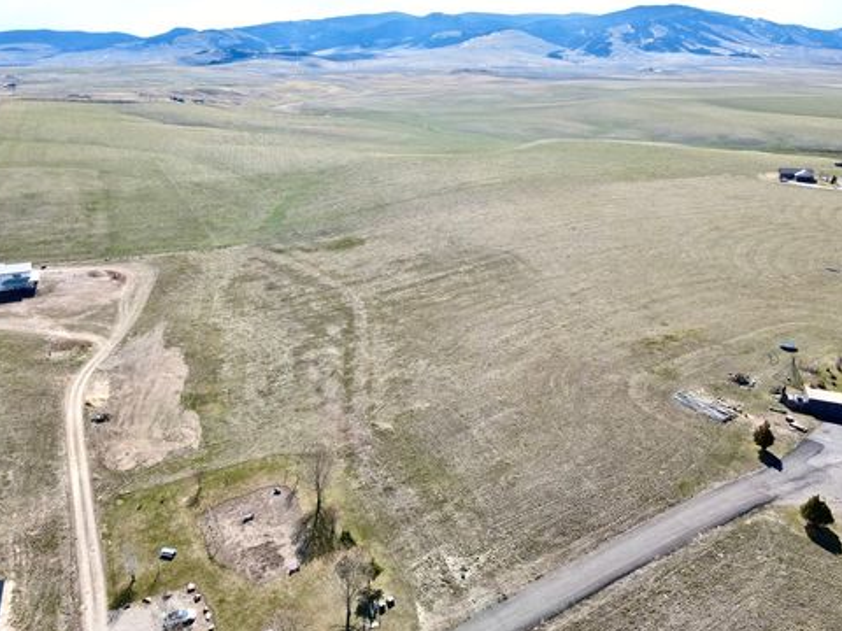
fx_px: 608
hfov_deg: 69.4
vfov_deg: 54.9
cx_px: 419
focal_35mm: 25
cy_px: 322
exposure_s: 1/640
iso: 100
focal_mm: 4.5
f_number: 2.8
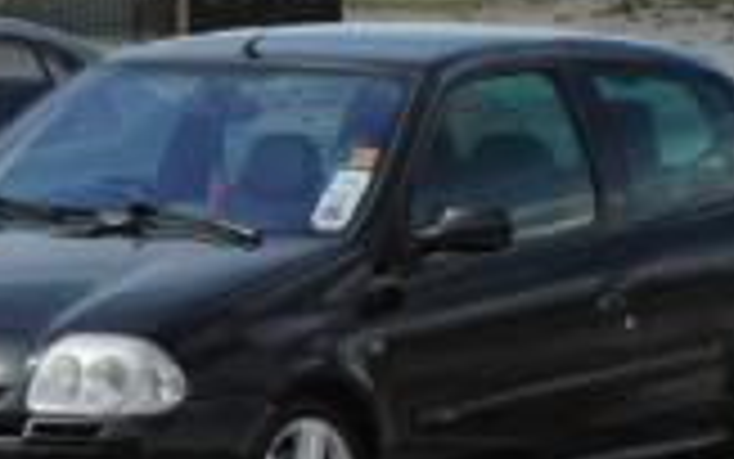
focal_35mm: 228
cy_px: 356
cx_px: -311
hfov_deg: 9.0
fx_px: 4562
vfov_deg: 5.8
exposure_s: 1/1000
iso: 400
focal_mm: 38
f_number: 8
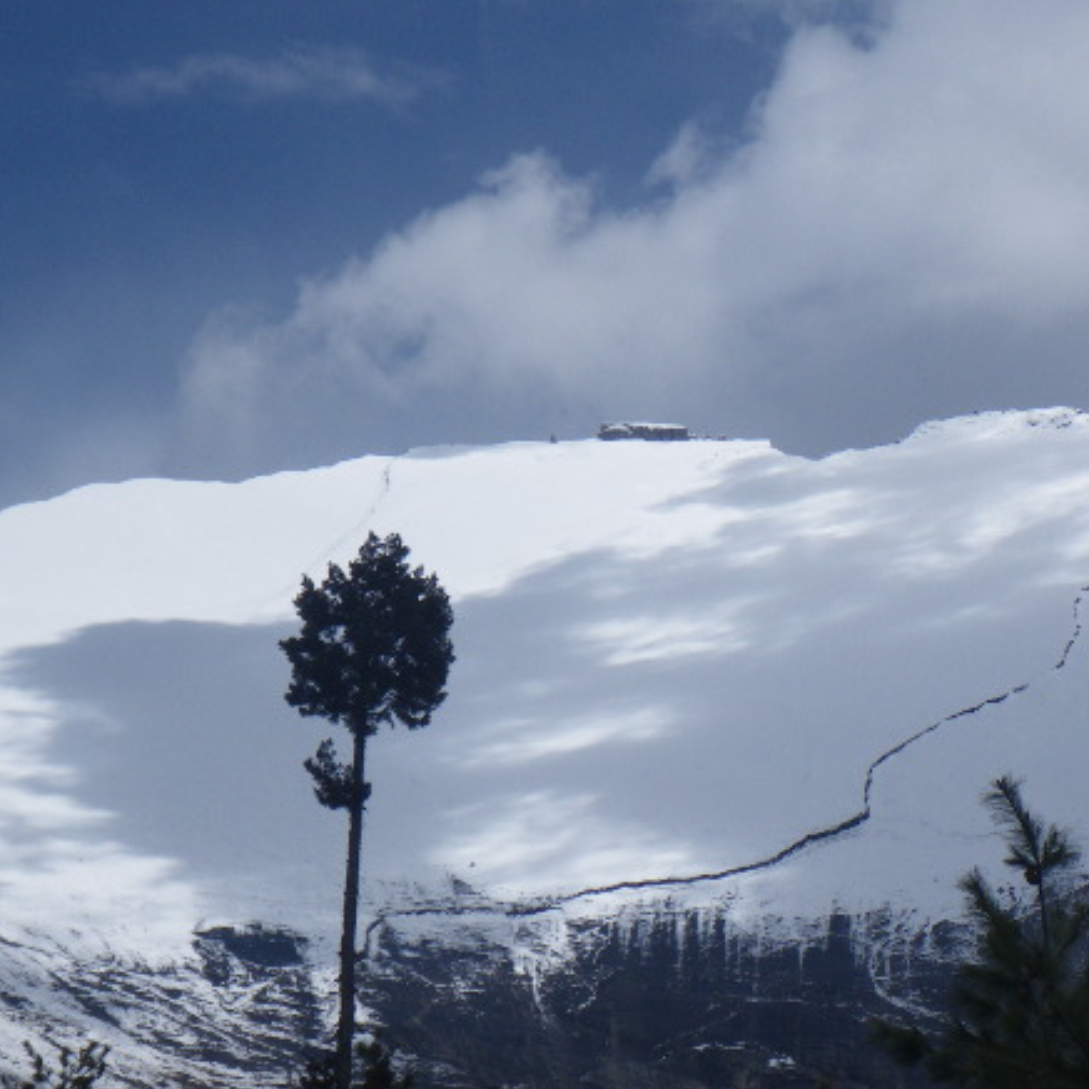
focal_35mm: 133
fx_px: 4734
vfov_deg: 13.1
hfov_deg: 13.1
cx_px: 597
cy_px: 483
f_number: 5.8
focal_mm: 13.7
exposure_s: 1/800
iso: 50
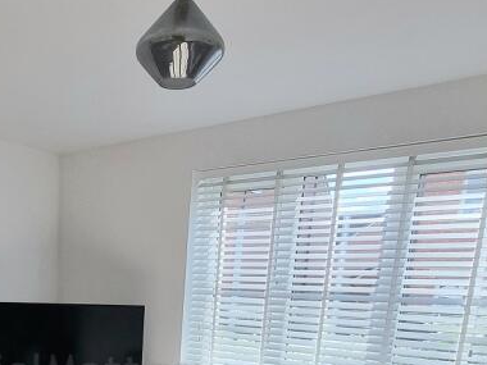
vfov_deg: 35.9
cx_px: 69
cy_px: 382
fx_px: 492
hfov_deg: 48.3
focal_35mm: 35
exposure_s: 1/476
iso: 50
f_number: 2.2
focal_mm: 2.2
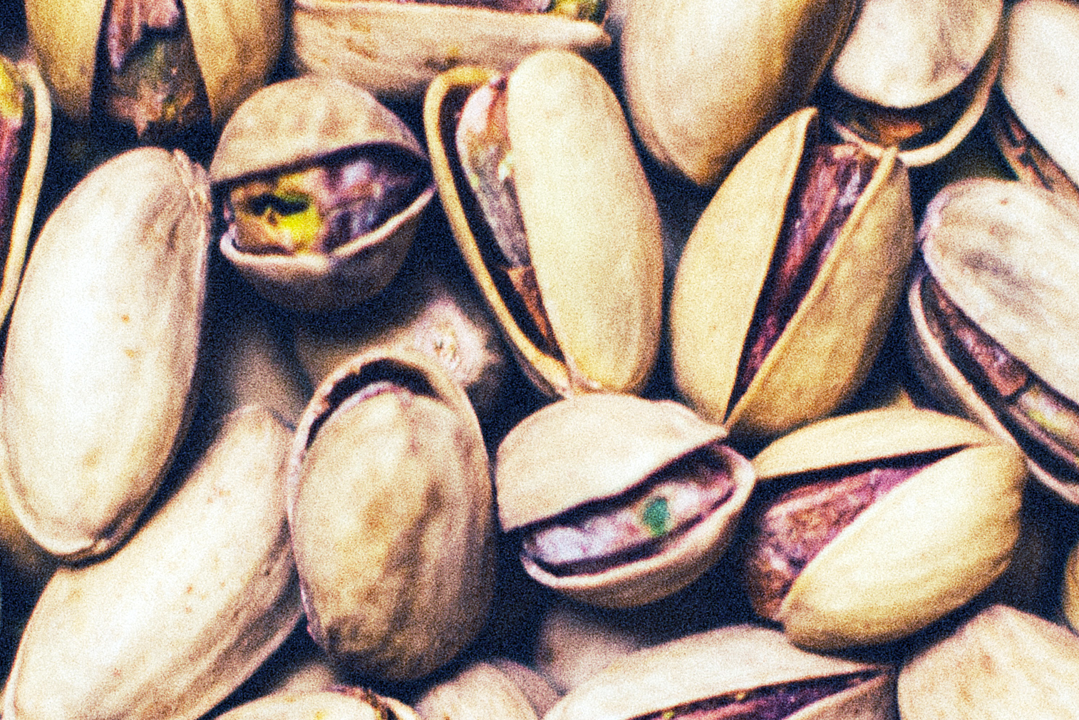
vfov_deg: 7.1
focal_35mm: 192
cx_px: 435
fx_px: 5755
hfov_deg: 10.7
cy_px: 682
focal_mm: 50
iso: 100
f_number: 1.4
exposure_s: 1/50
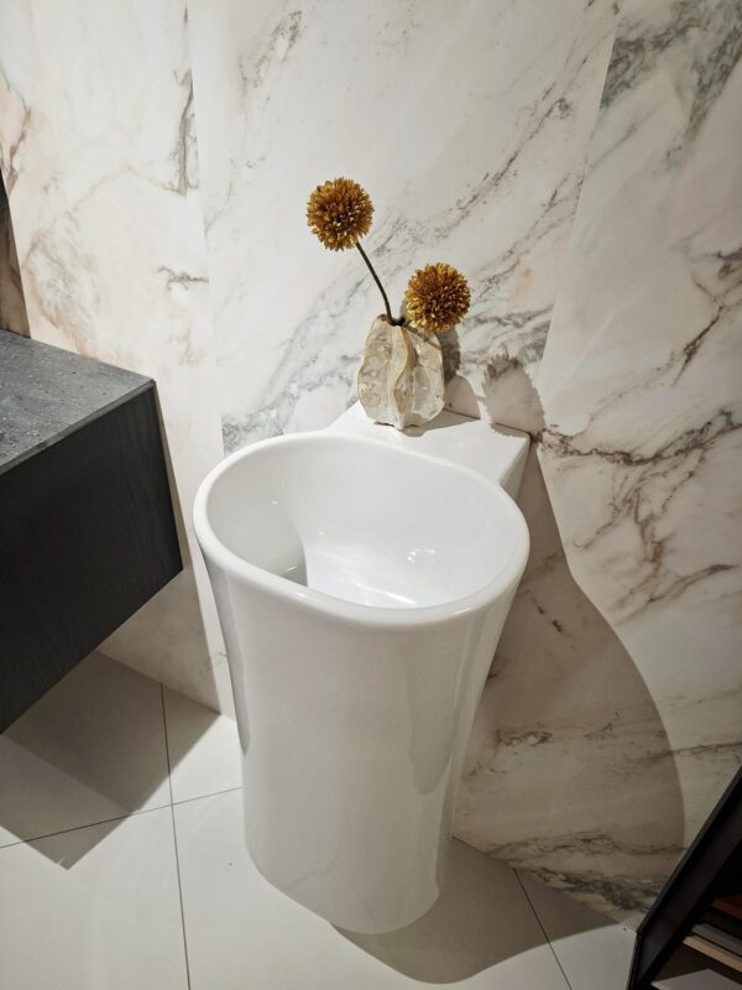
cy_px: 495
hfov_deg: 58.9
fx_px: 657
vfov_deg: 73.9
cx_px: 371
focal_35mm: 23
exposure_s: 1/60.2
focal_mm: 5.54
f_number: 1.8
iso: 200
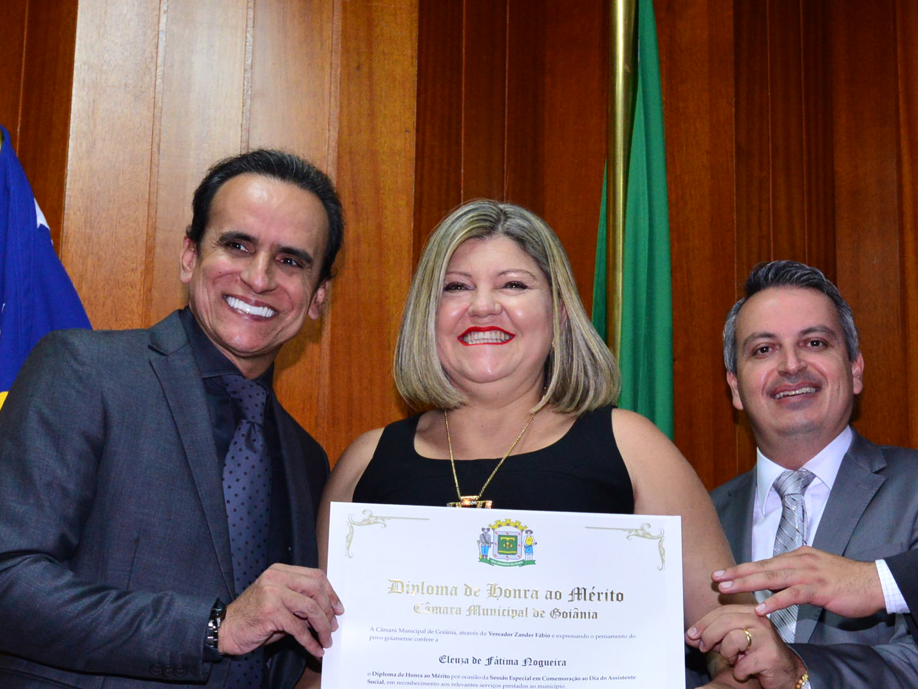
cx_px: 582
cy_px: 521
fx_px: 1883
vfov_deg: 20.6
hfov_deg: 27.3
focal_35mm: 71
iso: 2500
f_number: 6.3
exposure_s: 1/125
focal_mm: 35
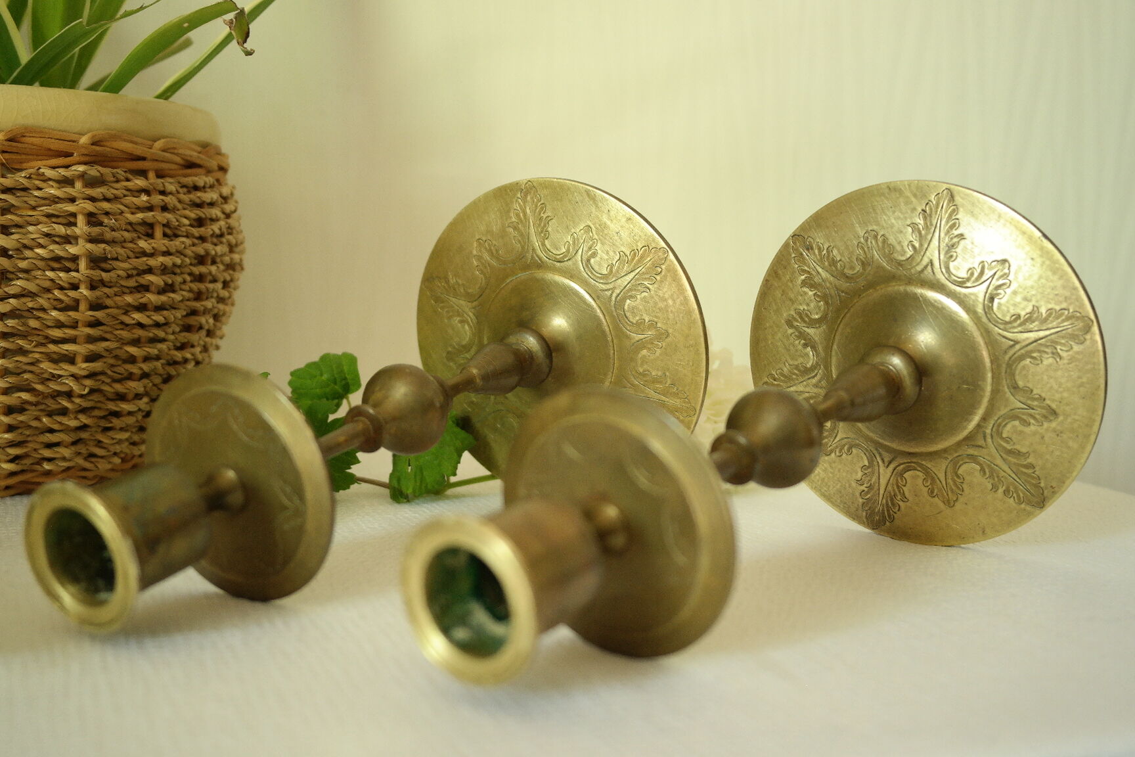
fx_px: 1450
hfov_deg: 42.7
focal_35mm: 46
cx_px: 568
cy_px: 378
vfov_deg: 29.2
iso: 800
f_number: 5.6
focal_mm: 30
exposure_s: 1/40
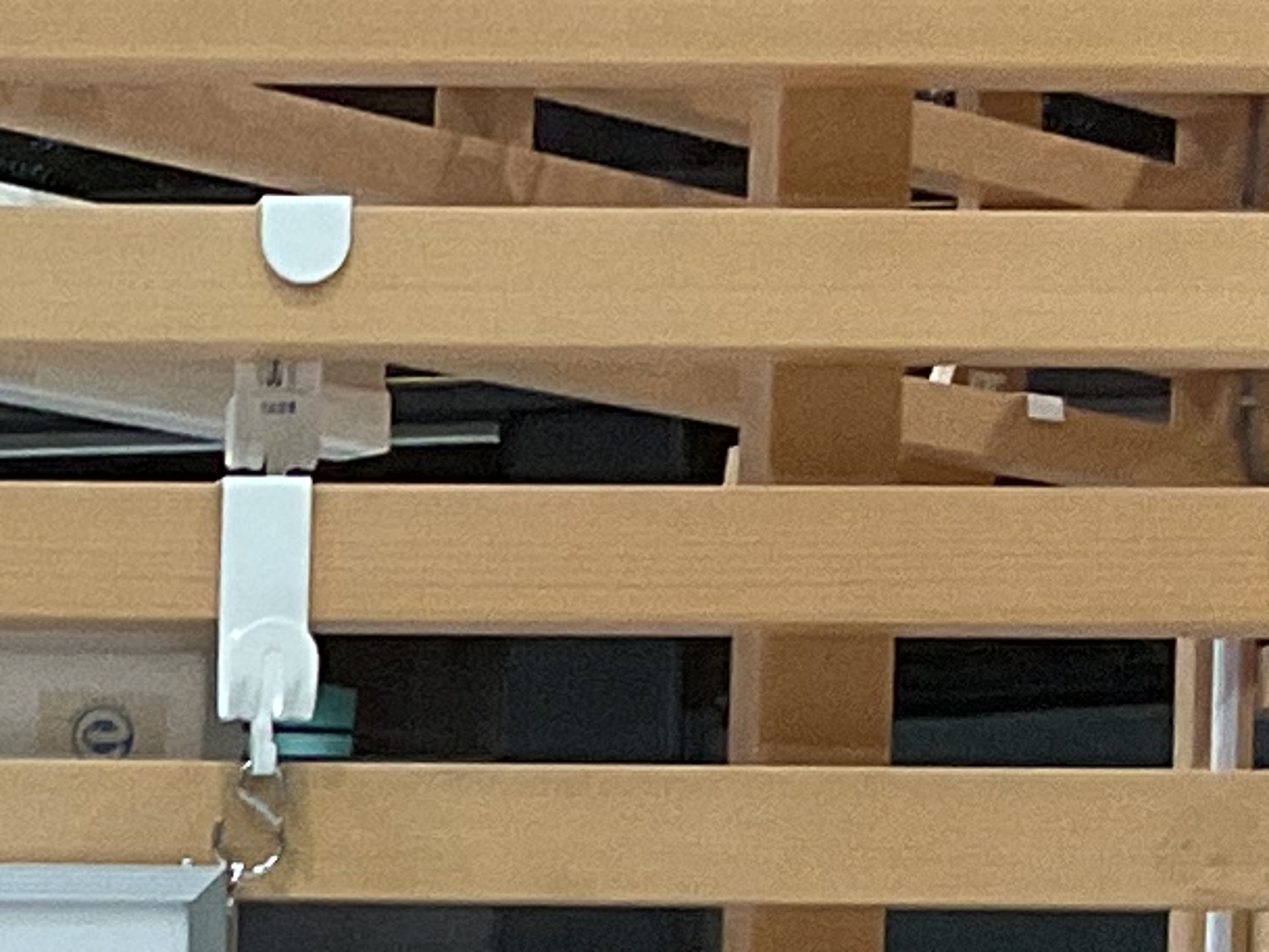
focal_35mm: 192
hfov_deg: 9.9
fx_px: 7040
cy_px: 1721
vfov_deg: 7.5
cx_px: -733
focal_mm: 3
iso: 100
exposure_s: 1/60
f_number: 1.8
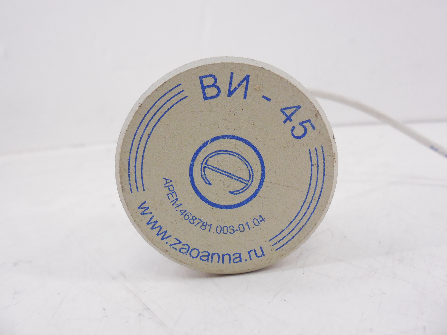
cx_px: 224
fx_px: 336
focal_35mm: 26
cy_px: 168
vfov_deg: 53.1
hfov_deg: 67.3
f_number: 3.5
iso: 800
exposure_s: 1/125
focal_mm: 4.6
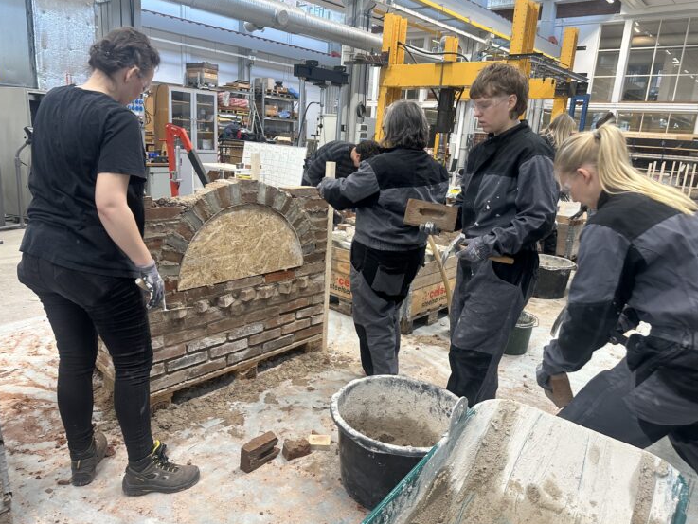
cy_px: 260
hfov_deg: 69.4
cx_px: 356
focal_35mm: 25
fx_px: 504
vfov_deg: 54.9
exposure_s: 1/100
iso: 160
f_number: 1.78
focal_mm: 6.86
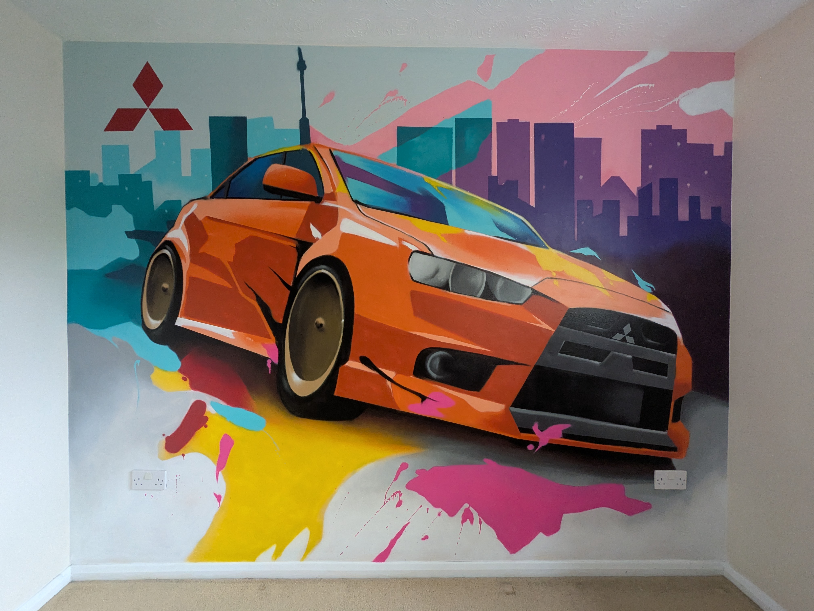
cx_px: 407
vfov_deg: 78.1
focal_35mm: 16
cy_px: 306
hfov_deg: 94.5
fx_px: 376
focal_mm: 2.35
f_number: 2.2
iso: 397
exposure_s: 1/50
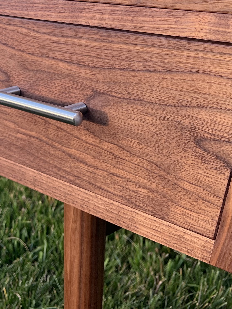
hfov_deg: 20.8
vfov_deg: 26.7
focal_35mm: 69
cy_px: 6
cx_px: 20
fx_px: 617
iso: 64
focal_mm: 5.7
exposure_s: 1/157
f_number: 1.5
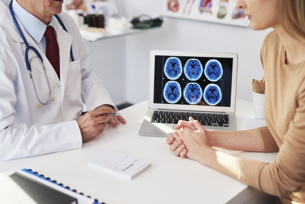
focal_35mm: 51
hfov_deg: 38.9
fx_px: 432
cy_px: 101
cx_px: 154
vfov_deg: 26.5
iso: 200
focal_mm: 50
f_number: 2.2
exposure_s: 1/320
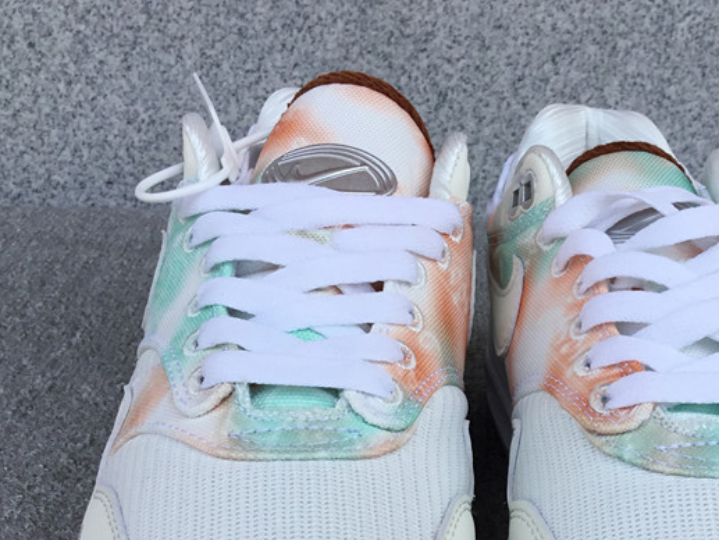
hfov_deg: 35.2
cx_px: 480
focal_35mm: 54
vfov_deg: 26.6
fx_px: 1122
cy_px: 425
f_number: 2.4
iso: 25
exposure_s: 1/627
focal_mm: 3.3
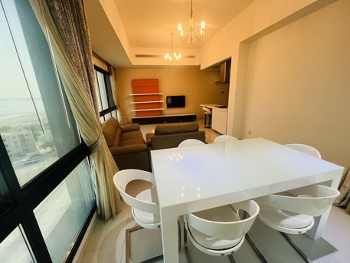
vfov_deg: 89.9
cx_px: 175
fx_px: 131
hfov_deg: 106.2
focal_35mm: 13
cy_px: 132
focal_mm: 1.57
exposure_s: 1/100
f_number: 1.8
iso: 200
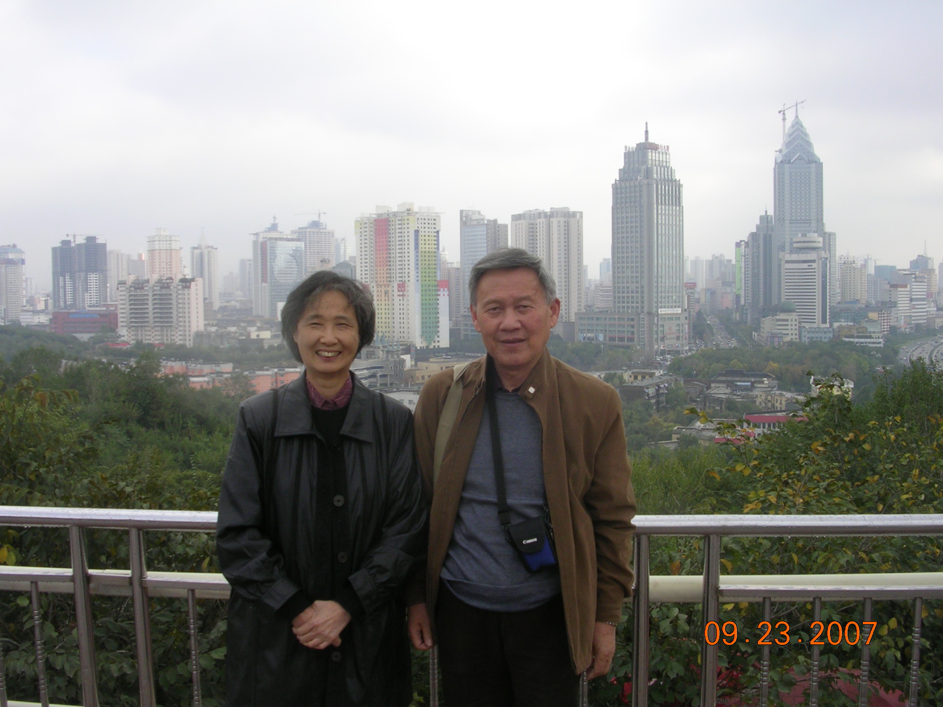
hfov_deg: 49.0
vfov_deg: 37.7
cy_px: 354
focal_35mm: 38
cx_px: 472
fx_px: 1035
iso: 50
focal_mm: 5.8
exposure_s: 1/143
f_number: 5.6
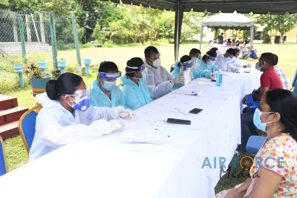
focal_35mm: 32
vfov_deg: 41.1
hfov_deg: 58.7
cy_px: 99
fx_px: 264
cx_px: 148
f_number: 4.5
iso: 320
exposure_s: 1/200
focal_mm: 32
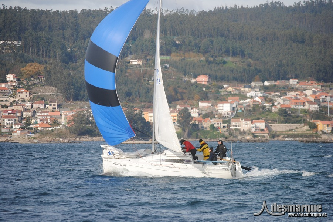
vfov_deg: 7.3
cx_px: 166
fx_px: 1734
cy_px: 111
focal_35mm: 188
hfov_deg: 11.0
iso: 110
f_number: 5.6
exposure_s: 1/500
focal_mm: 125
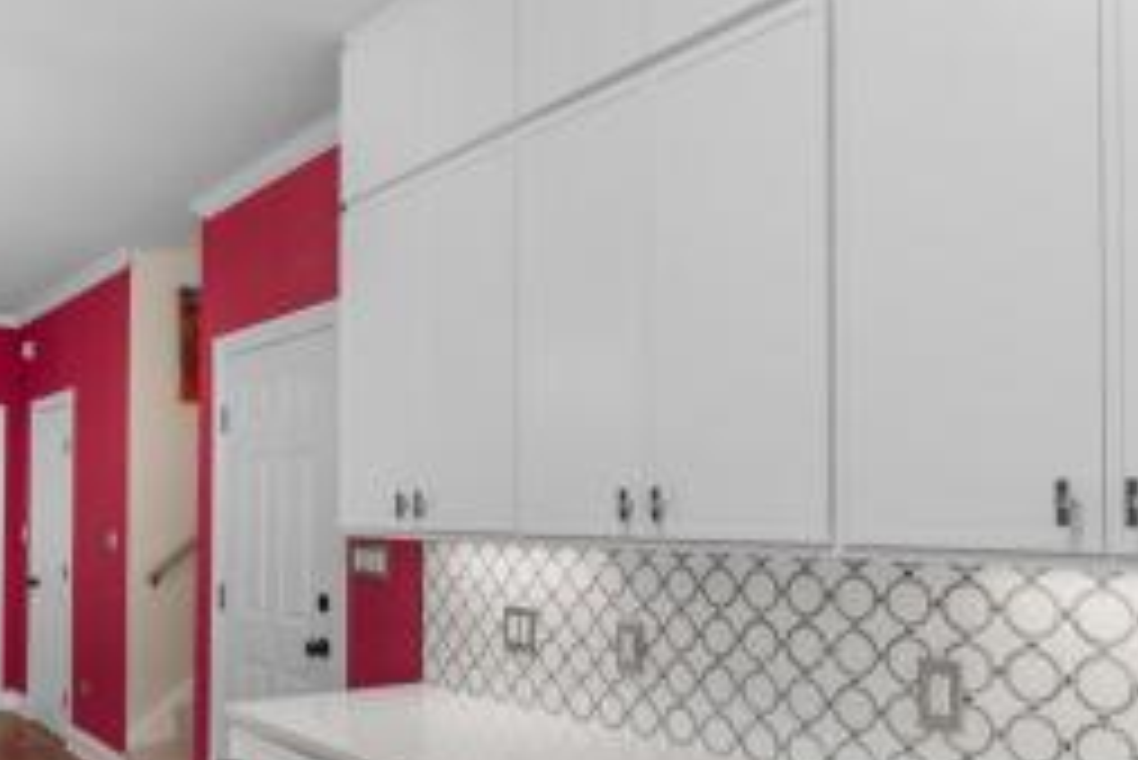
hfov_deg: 57.8
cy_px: 490
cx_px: 409
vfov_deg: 40.8
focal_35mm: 32
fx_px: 1012
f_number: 4.8
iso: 100
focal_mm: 12
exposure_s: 1/15
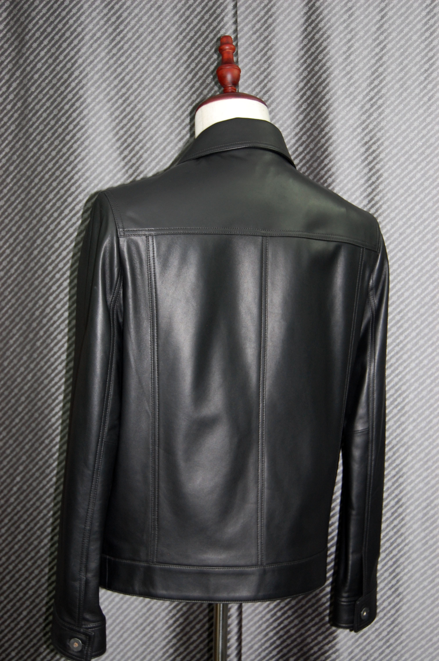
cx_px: 220
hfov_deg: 25.7
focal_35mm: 52
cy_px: 330
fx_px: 962
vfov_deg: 37.9
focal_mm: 35
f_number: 4.8
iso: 400
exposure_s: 1/60
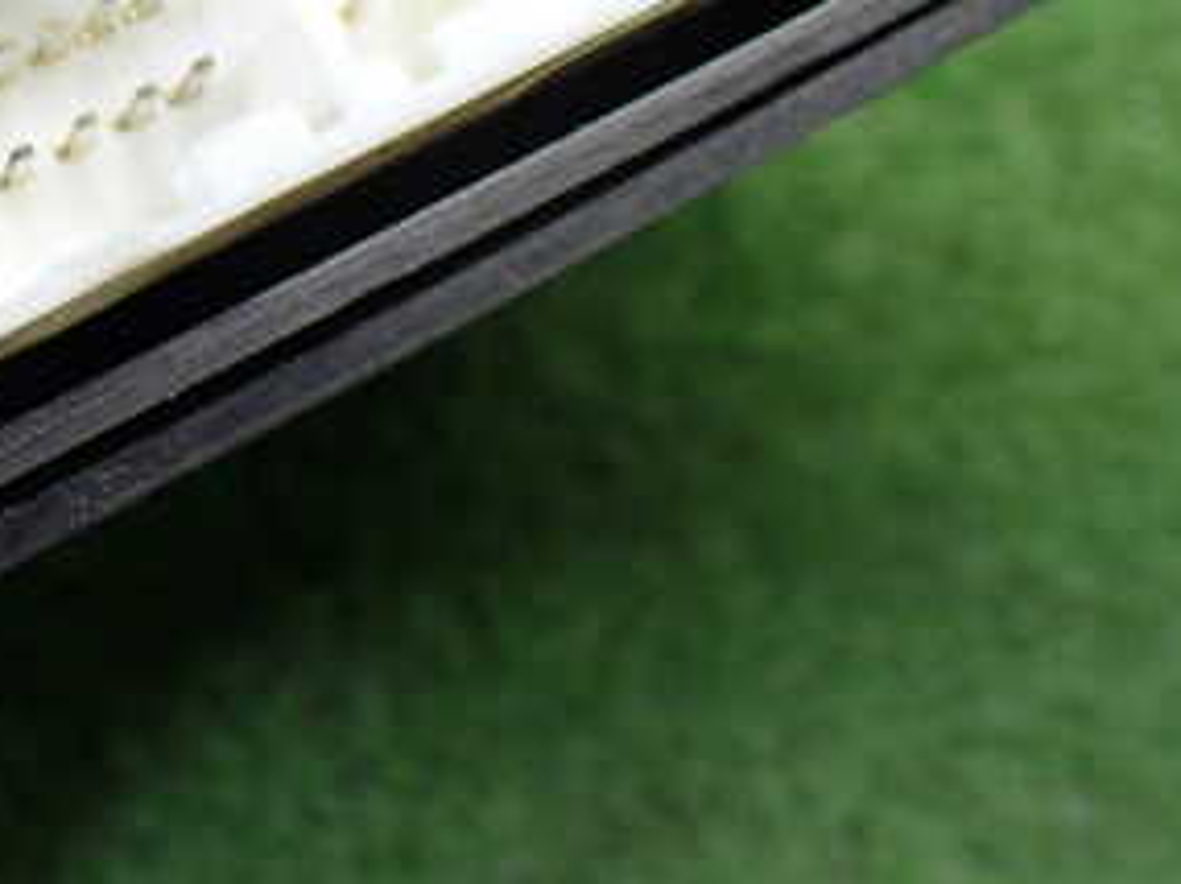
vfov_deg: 22.6
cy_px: 70
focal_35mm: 63
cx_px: 87
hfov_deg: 29.3
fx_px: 2148
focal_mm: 5.4
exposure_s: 1/125
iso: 640
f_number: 2.3
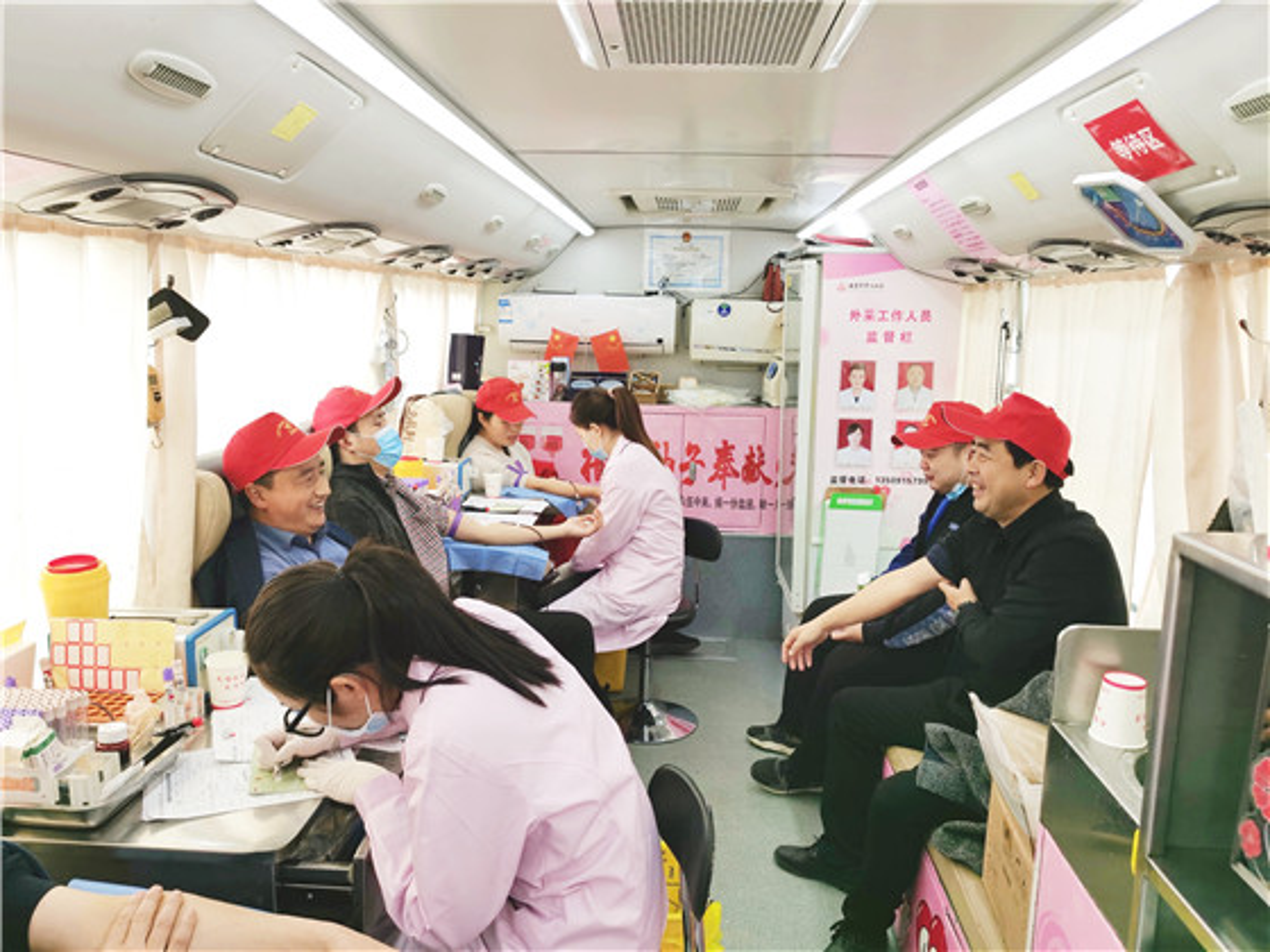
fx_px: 991
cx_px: 635
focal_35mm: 27
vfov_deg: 51.4
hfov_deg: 65.3
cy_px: 476
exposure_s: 1/100
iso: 80
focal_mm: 5.56
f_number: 1.6
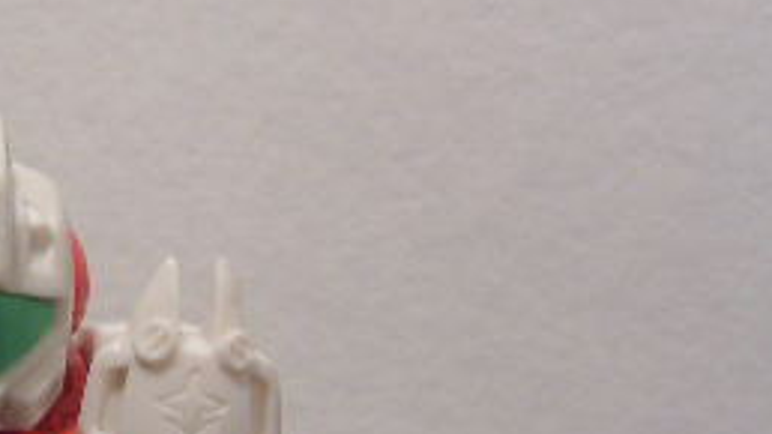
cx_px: -9
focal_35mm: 119
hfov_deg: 17.6
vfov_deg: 10.2
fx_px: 2435
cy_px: 287
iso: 100
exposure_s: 1/3
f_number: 2.9
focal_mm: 6.8
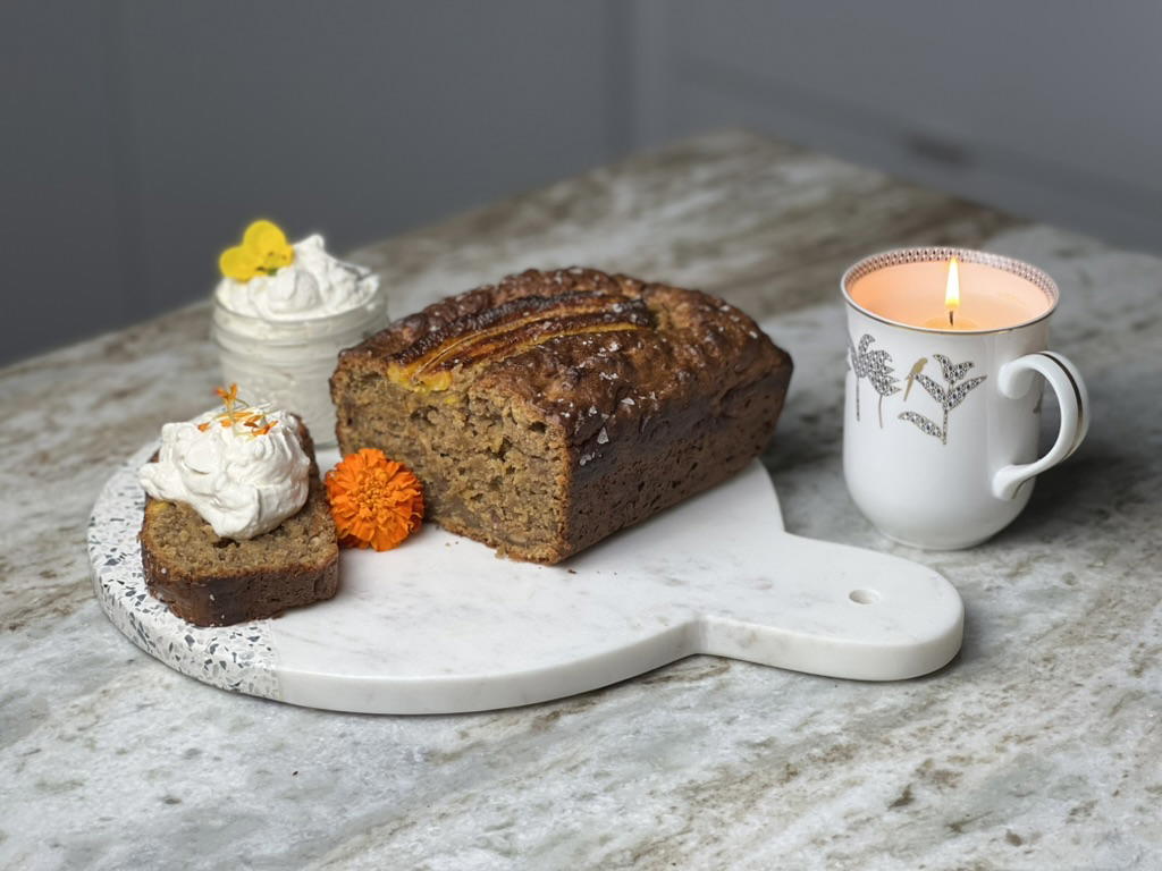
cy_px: 436
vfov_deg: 19.1
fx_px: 2585
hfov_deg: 25.3
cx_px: 581
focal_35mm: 77
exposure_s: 1/83
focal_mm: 9
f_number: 2.8
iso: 80
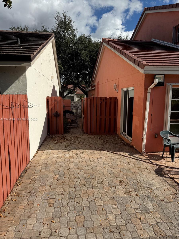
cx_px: 90
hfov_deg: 56.8
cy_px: 120
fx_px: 165
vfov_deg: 71.6
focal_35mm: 24
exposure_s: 1/7937
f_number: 1.78
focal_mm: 6.76
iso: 80
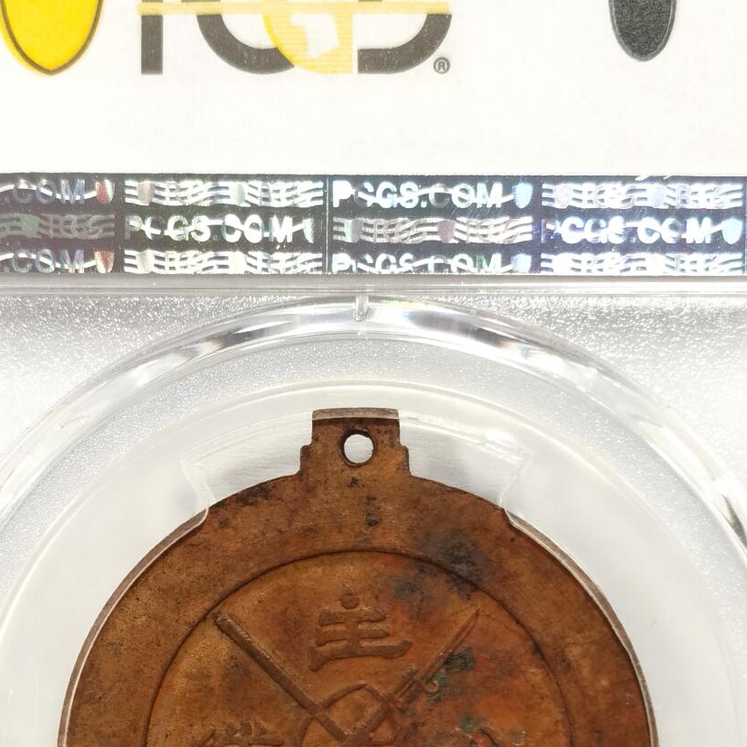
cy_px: 552
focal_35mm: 104
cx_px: 354
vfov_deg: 16.7
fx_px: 2539
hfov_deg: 16.7
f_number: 16
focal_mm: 5.56
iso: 160
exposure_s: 1/100
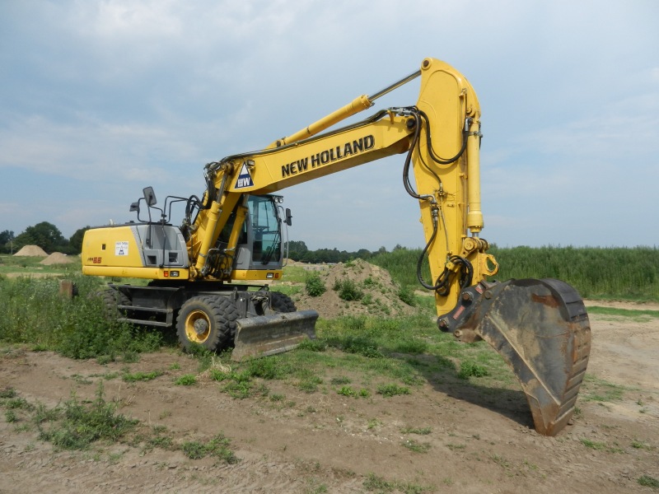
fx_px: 476
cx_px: 330
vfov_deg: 54.9
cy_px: 247
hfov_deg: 69.4
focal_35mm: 25
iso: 160
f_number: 7
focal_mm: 4.5
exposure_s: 1/500
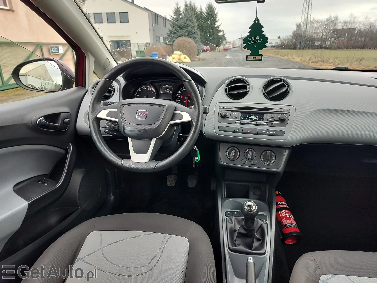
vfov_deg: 58.9
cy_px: 142
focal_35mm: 23
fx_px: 250
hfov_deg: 73.9
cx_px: 188
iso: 100
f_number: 1.8
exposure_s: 1/159
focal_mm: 5.56
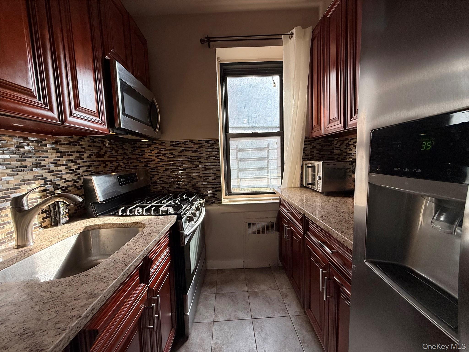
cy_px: 176
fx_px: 190
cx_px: 234
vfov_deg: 85.7
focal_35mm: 14
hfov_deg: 102.1
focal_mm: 2.22
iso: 64
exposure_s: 1/167
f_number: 2.2
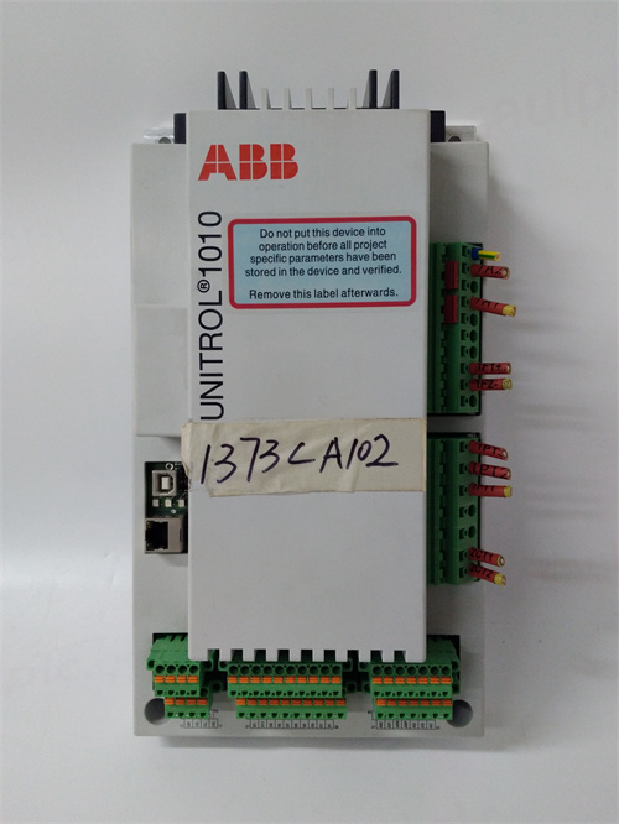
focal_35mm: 27
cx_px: 310
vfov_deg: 65.3
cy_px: 412
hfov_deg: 51.4
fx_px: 643
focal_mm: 3.79
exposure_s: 1/33
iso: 351
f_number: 2
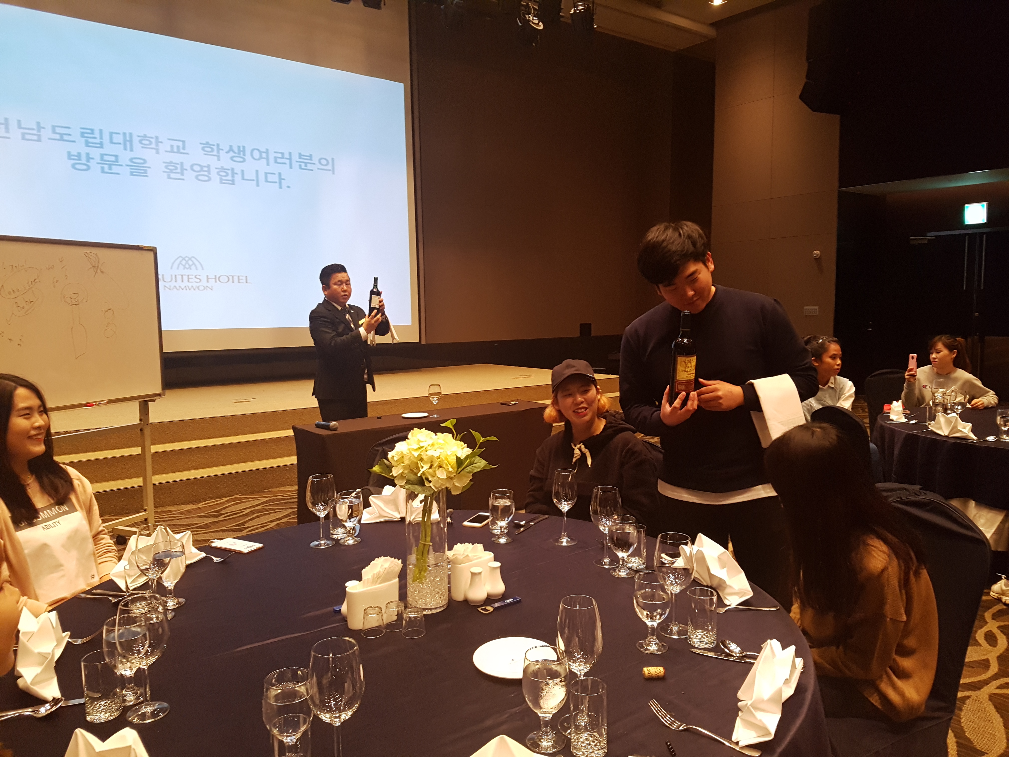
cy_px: 378
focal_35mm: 26
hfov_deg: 67.3
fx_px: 758
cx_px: 504
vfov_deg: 53.1
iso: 400
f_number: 1.7
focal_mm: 4.2
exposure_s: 1/60
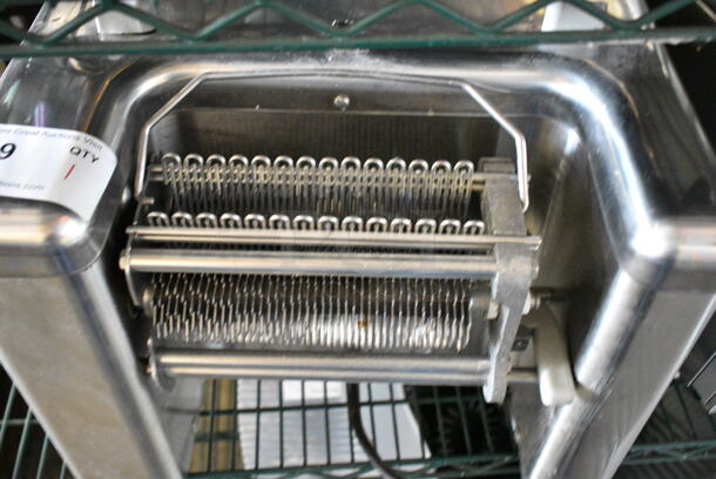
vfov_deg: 35.6
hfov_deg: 51.2
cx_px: 358
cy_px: 240
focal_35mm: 38
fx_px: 747
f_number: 4
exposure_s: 1/50
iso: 6400
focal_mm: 25
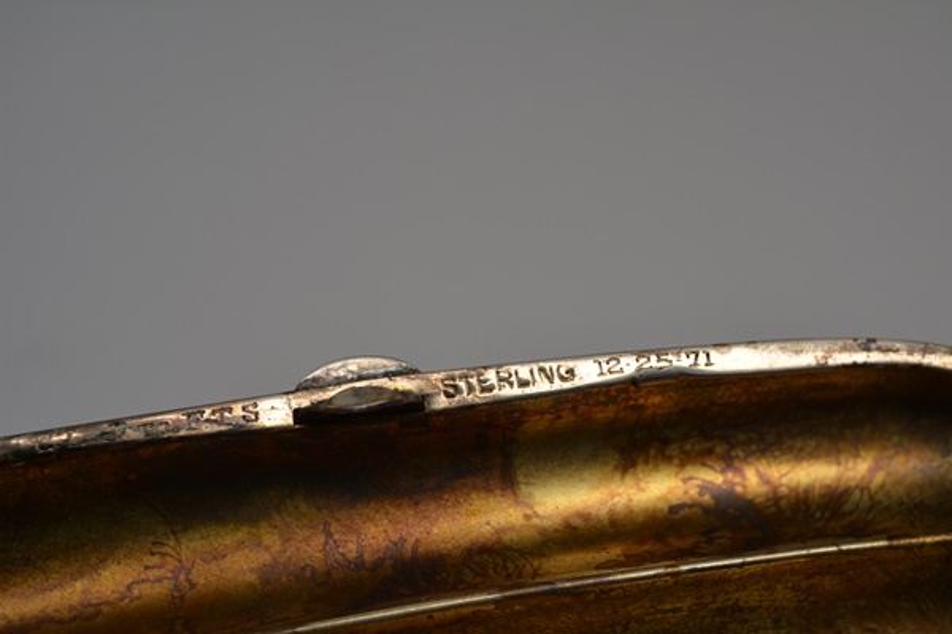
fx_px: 1031
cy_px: 317
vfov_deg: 34.2
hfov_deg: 49.6
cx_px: 476
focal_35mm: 39
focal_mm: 26
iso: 360
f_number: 5.6
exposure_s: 1/125
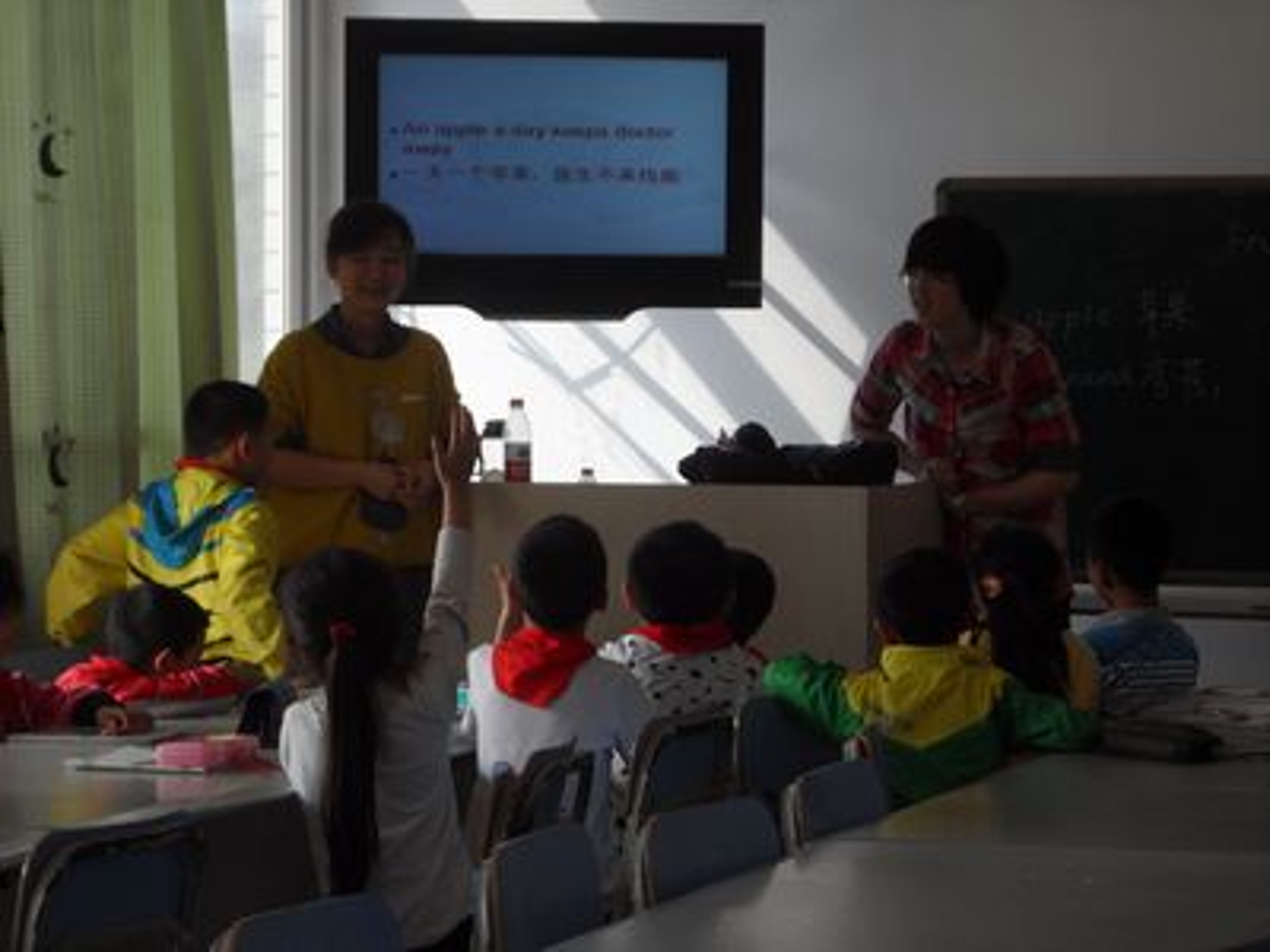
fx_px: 4769
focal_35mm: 130
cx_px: 635
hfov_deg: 15.2
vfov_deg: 11.4
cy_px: 476
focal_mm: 24.5
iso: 120
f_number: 5.9
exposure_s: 1/60
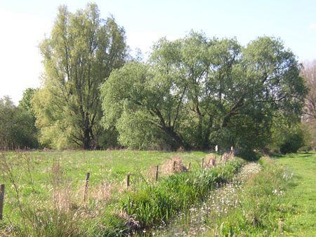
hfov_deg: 31.2
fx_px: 566
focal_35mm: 62
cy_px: 118
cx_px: 158
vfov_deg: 23.7
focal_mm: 8.1
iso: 100
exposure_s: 1/257
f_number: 3.4
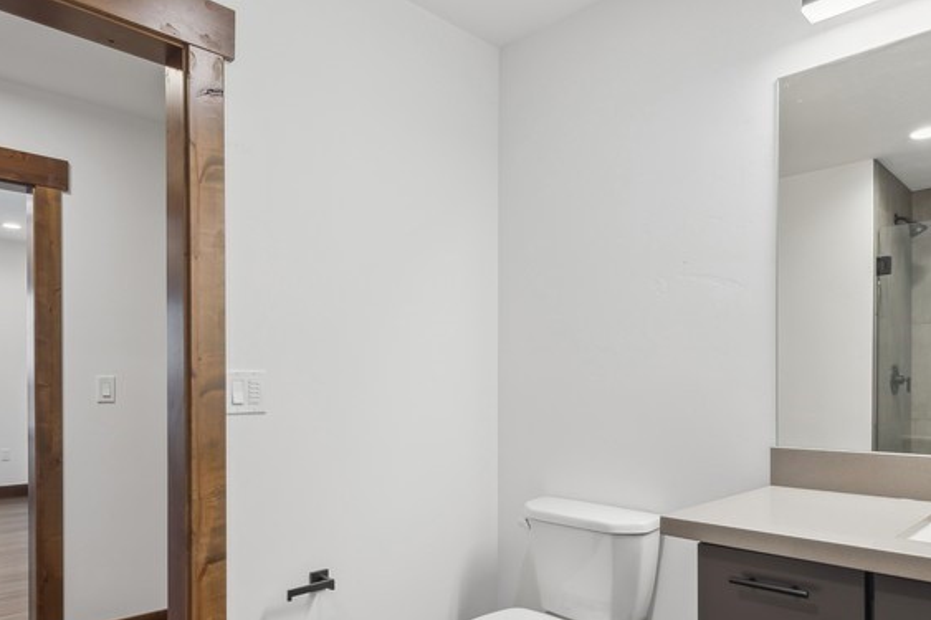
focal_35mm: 24
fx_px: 620
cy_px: 389
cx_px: 475
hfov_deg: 73.8
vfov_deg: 52.5
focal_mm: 10
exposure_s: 1/13
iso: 100
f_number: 6.3
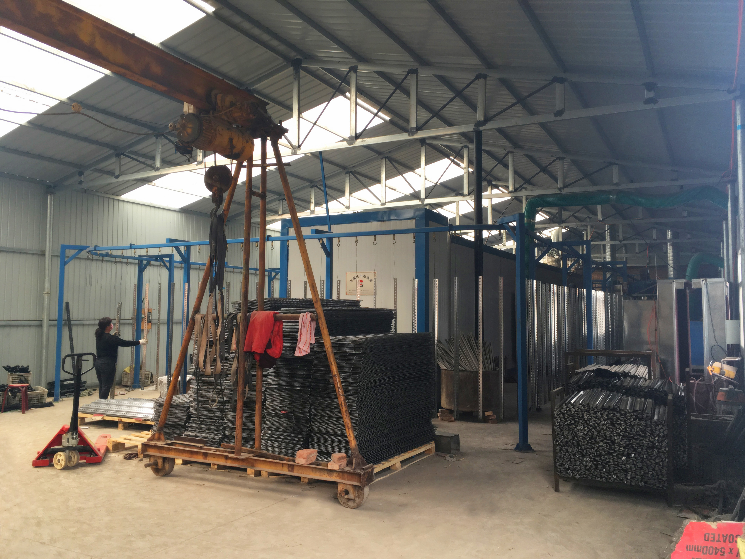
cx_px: 372
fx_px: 624
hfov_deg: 61.7
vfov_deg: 48.2
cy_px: 280
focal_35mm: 29
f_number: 2.2
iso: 25
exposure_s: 1/100
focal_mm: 4.15
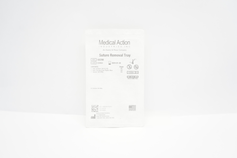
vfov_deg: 47.8
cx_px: 118
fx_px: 178
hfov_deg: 67.4
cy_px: 79
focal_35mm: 27
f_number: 5.6
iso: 800
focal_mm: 18
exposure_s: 1/60
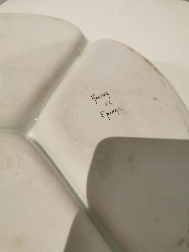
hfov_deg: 51.4
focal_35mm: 27
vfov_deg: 65.3
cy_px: 126
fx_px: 197
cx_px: 94
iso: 320
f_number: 1.8
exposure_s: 1/50
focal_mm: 5.58
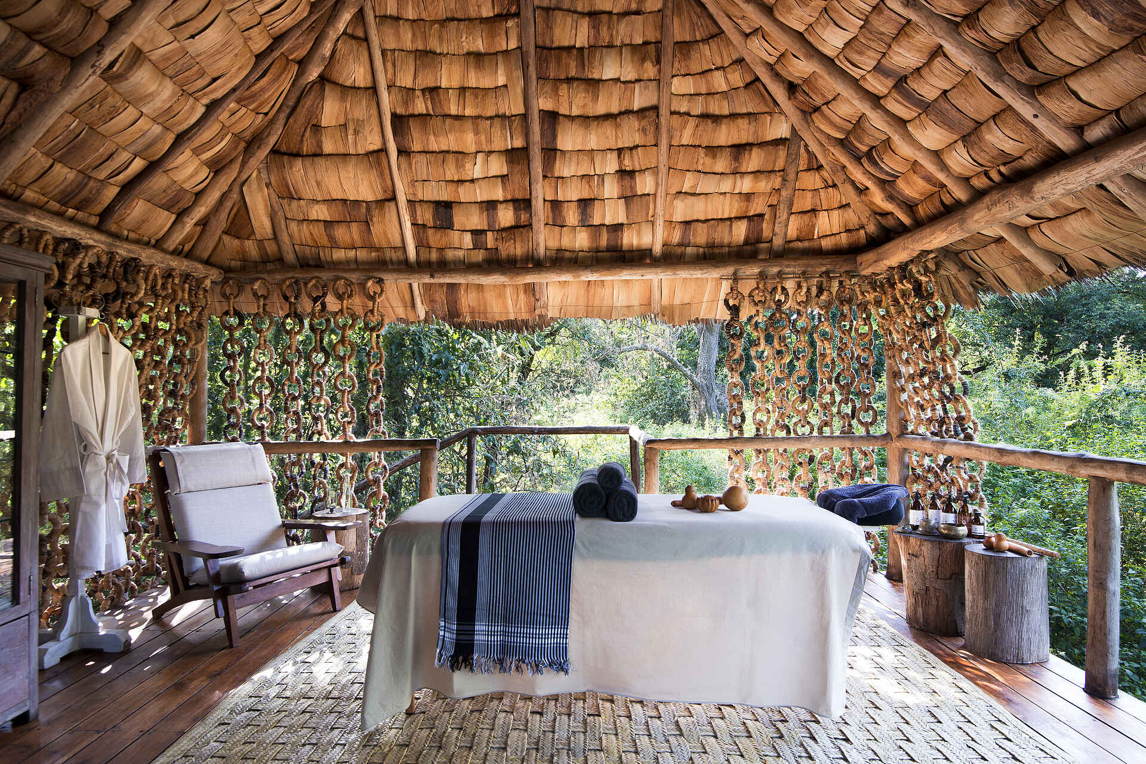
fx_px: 605
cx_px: 573
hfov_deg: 86.9
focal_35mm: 19
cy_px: 382
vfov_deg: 64.6
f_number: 9.5
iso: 200
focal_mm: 19
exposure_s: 1/4
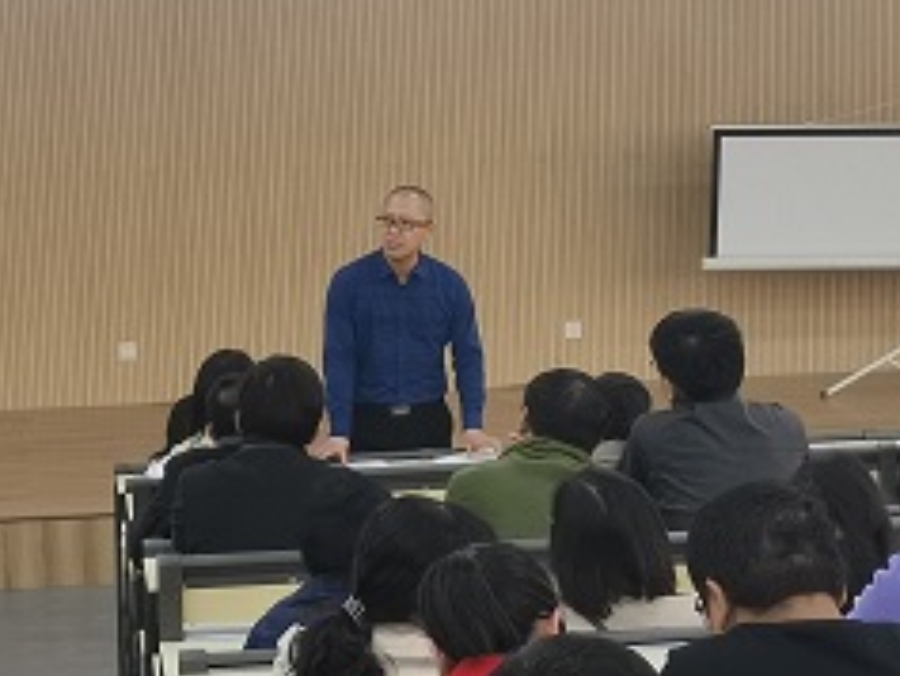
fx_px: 2965
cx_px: 387
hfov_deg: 17.2
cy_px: 349
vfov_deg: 13.0
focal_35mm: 114
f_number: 1.8
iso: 160
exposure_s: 1/100
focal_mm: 4.75
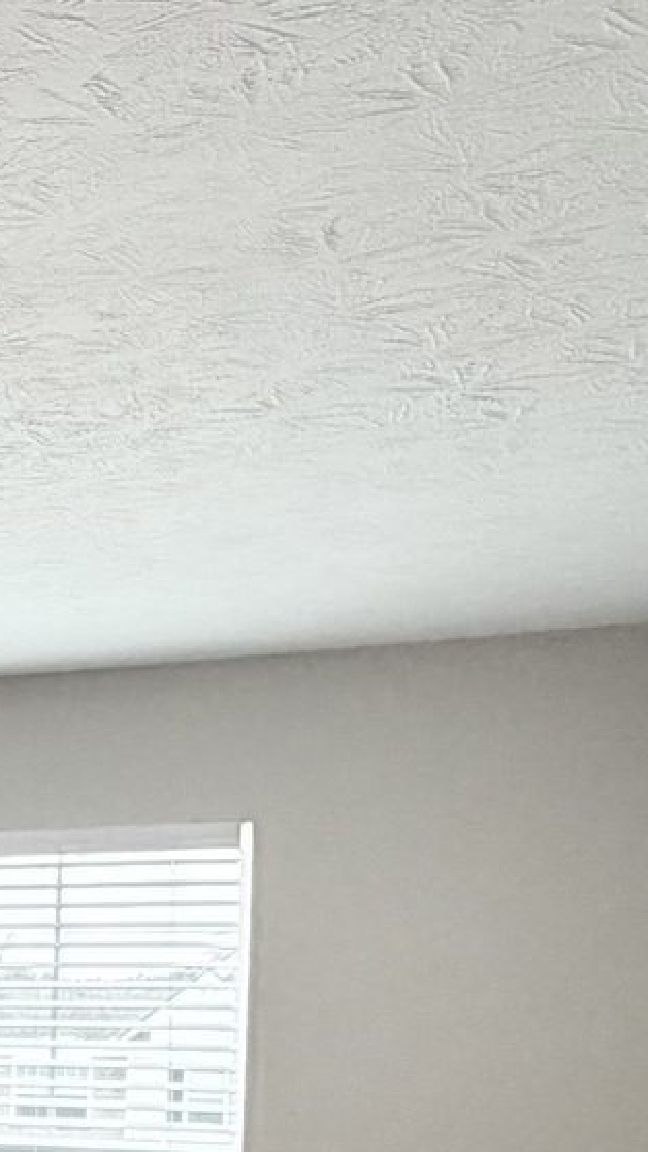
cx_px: -541
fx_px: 1924
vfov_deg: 30.7
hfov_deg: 16.0
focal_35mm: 63
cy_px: 1175
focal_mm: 2.22
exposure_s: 1/120
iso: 320
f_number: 2.2
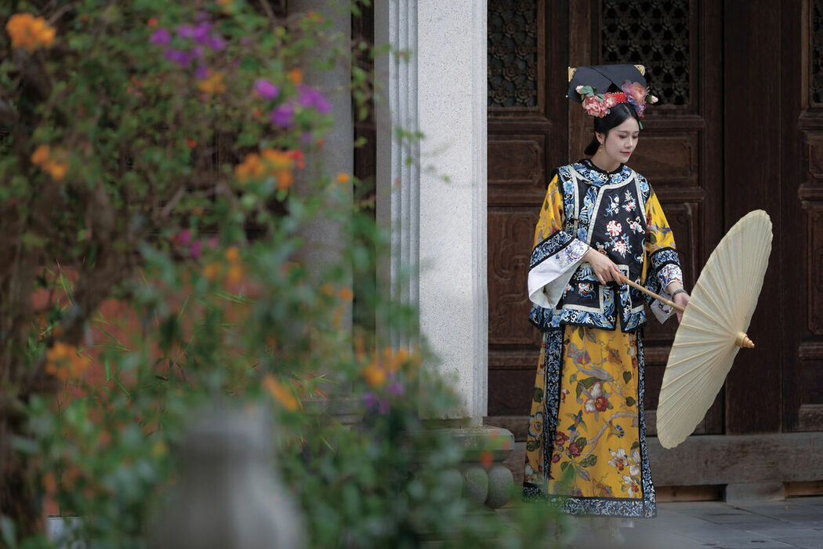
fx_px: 3886
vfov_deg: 8.1
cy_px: 274
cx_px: 412
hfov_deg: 12.1
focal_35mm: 170
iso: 250
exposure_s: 1/400
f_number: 2.8
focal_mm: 170
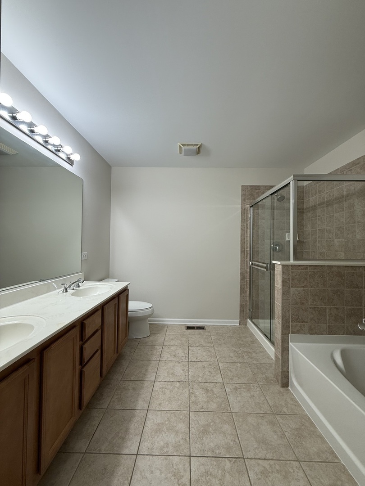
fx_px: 197
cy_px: 243
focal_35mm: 14
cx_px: 182
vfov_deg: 102.1
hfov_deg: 85.7
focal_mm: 2.22
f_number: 2.2
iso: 80
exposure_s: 1/120
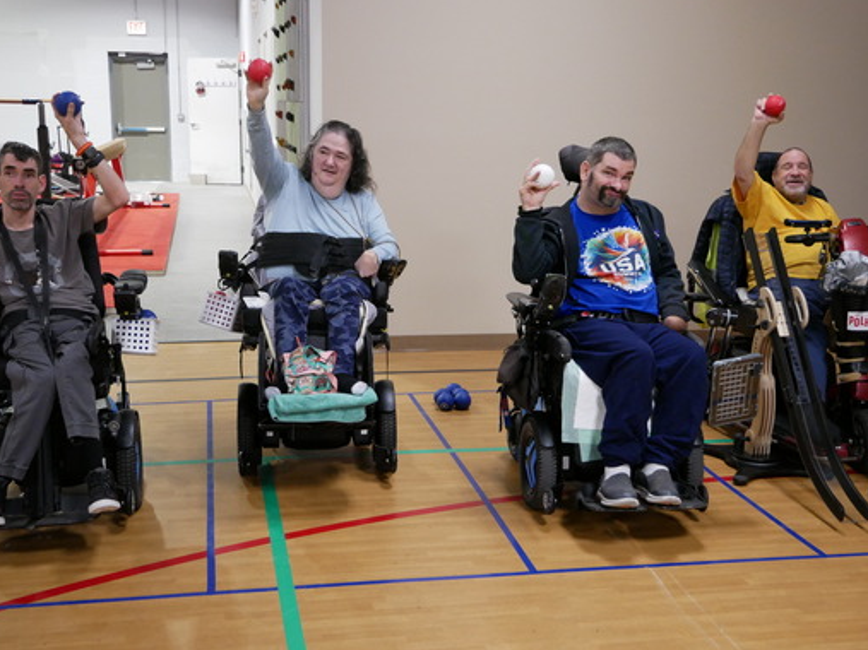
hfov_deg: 42.1
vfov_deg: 32.1
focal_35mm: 45
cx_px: 425
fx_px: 1128
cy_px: 361
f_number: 4.1
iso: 1600
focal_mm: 20
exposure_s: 1/60
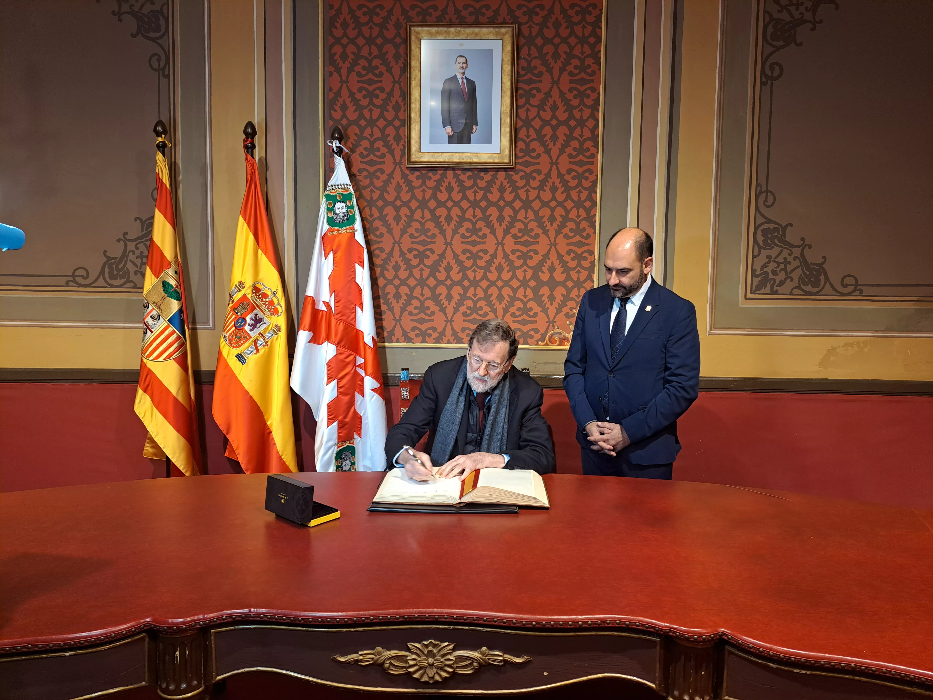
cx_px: 466
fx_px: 647
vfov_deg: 56.8
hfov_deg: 71.6
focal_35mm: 24
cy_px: 350
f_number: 1.8
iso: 160
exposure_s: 1/50
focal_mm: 5.23
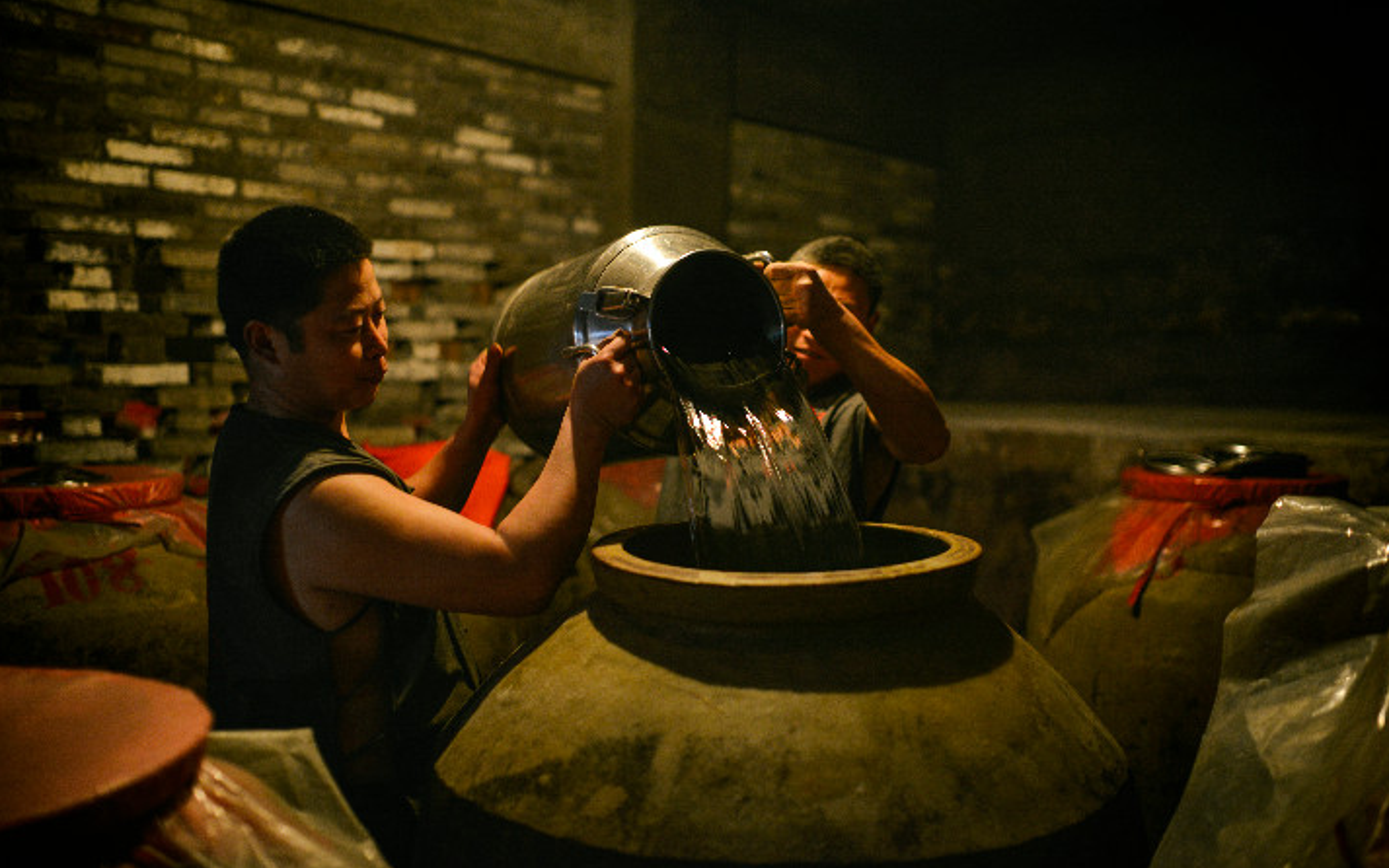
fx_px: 1363
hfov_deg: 54.0
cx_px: 695
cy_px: 405
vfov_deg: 35.3
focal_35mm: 36
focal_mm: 35
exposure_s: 1/40
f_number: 1.4
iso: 800
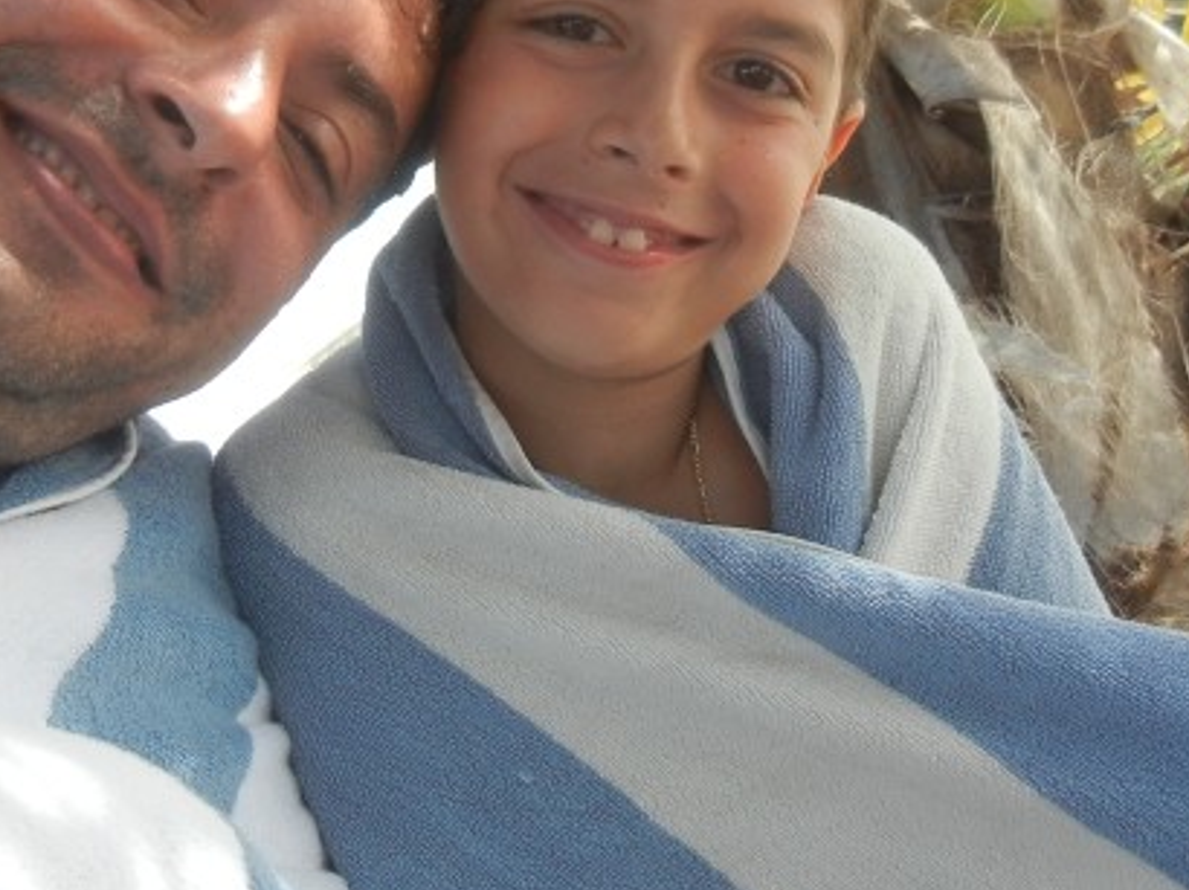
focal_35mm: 75
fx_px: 2575
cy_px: 174
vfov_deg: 19.4
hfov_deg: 26.0
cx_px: 487
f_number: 3.5
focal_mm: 5.4
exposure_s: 1/314
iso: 160
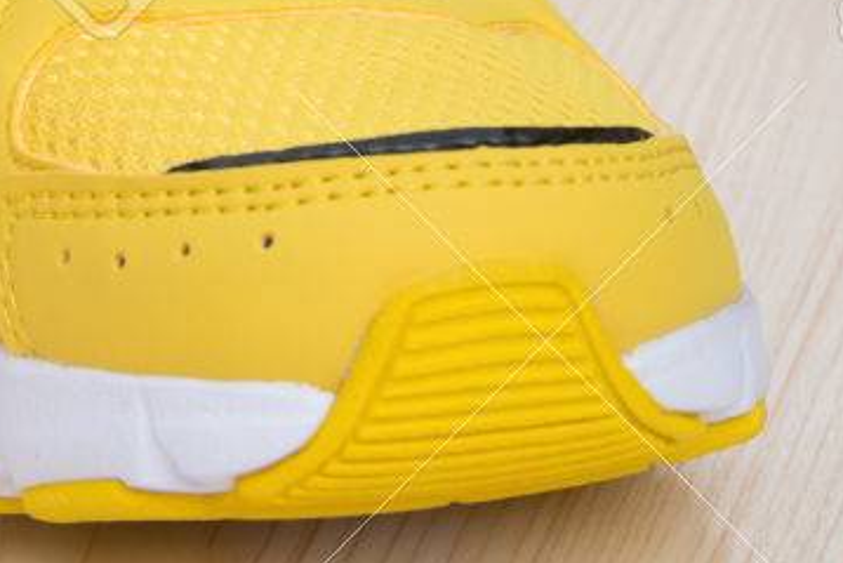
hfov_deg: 9.2
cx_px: -318
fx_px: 5107
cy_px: -183
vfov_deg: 6.3
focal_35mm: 218
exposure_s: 1/400
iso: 400
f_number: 13
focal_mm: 60
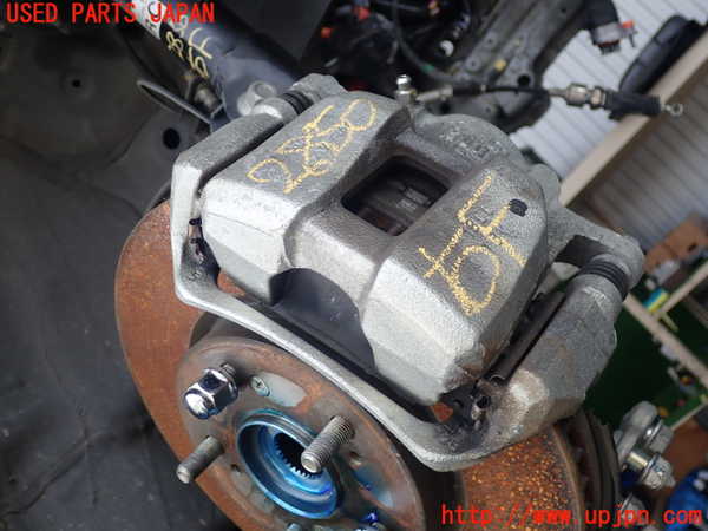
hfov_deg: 46.8
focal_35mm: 40
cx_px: 354
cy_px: 266
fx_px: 818
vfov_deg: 36.0
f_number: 2.8
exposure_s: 1/160
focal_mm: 7.34
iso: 100
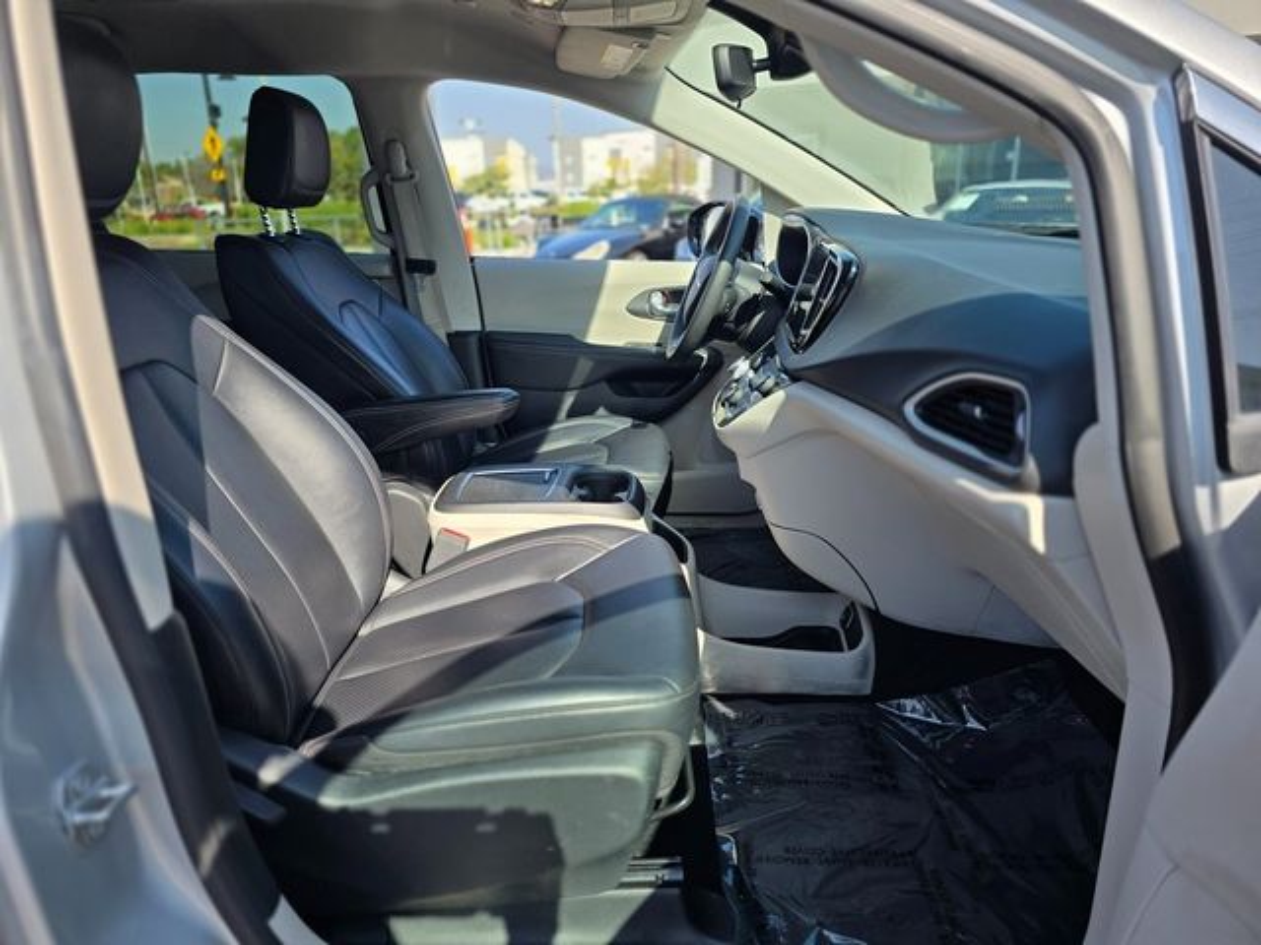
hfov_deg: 73.9
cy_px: 472
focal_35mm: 23
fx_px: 838
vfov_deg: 58.9
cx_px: 630
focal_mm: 6.3
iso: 80
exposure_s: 1/2565
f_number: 1.7
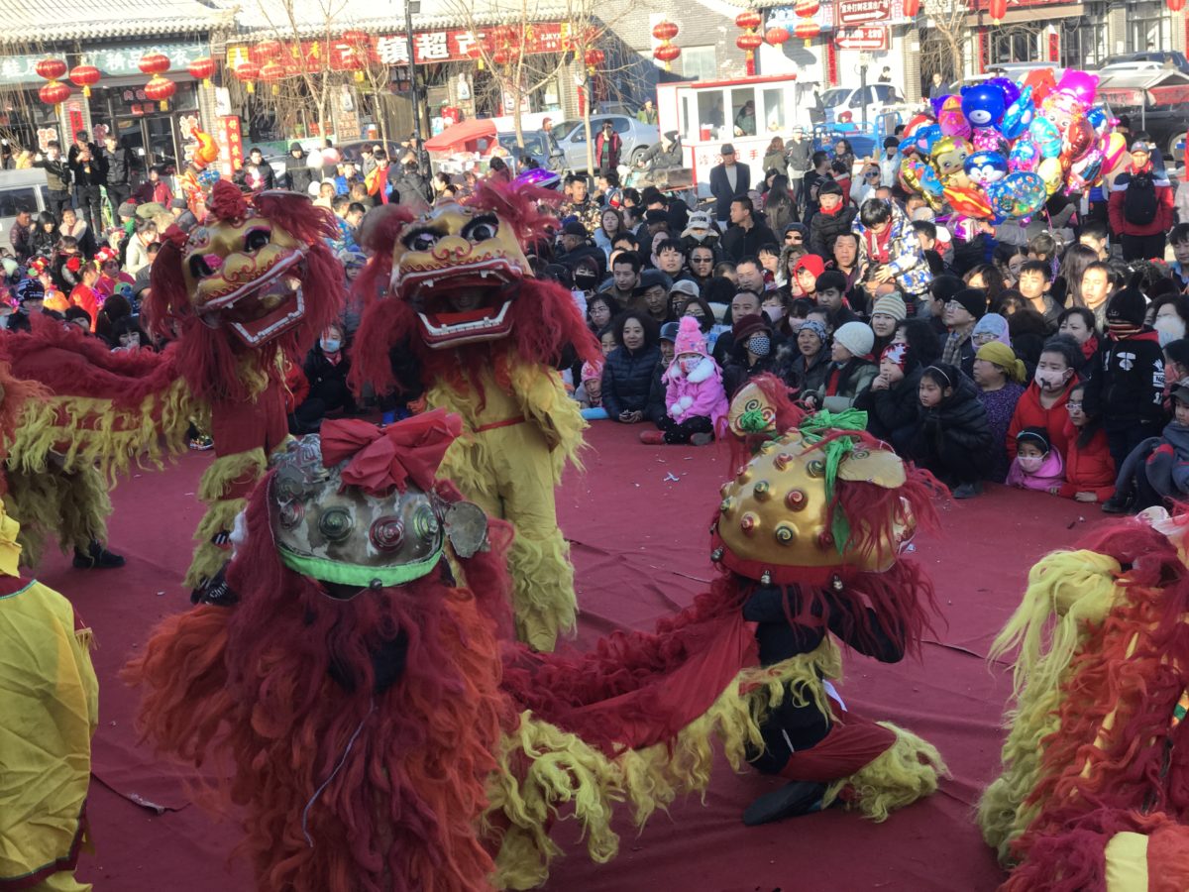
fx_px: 1958
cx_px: 594
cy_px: 446
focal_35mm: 57
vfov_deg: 25.7
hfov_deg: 33.8
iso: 20
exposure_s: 1/176
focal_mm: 6.6
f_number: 2.8
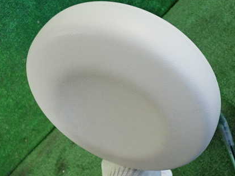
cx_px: 143
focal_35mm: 43
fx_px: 292
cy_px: 109
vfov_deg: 33.4
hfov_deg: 43.6
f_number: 2.3
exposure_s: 1/125
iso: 800
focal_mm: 5.4
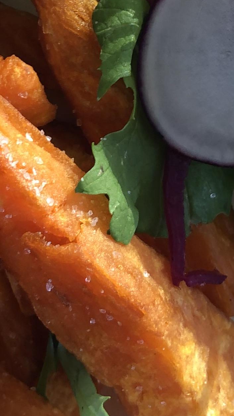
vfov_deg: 20.5
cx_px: 88
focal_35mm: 98
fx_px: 1081
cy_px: -68
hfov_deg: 12.3
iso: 25
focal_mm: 4
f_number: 1.8
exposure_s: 1/50
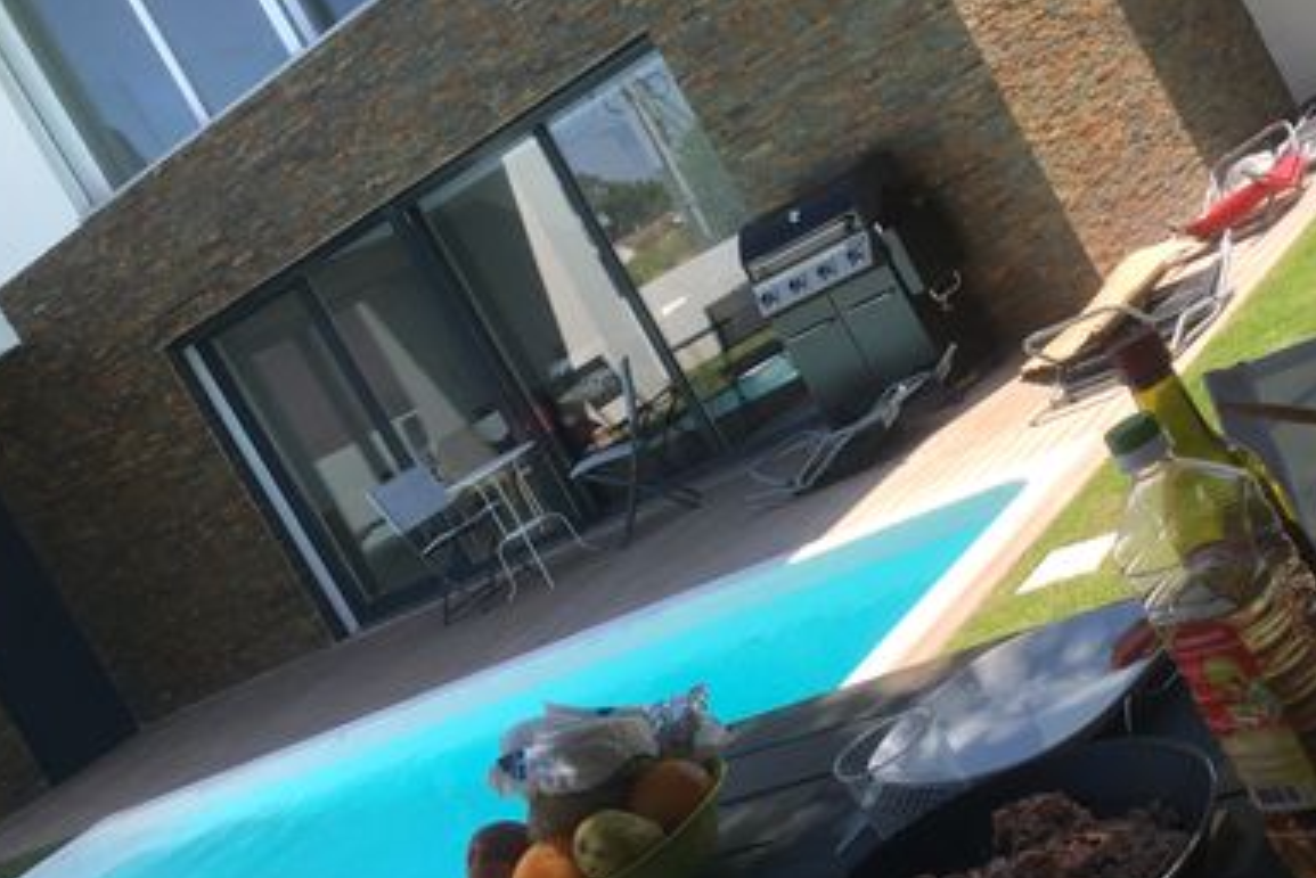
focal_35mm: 47
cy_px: 325
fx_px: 1719
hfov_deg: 41.4
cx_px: 868
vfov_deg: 28.6
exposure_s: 1/777
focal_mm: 4.15
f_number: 2.2
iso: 25
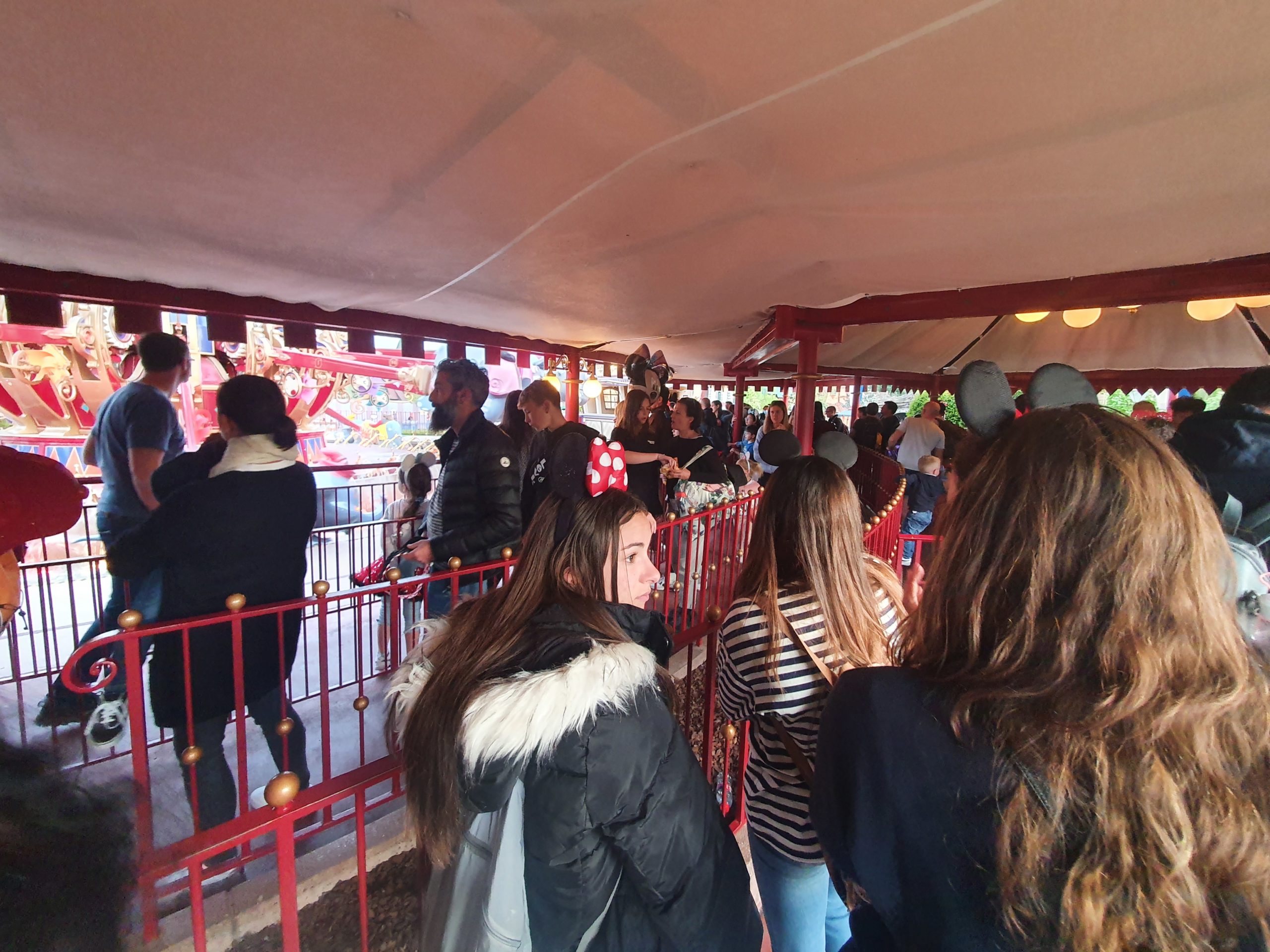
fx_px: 477
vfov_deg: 89.9
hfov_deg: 106.2
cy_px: 476
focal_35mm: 13
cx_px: 635
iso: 320
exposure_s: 1/50
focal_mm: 1.8
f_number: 2.2
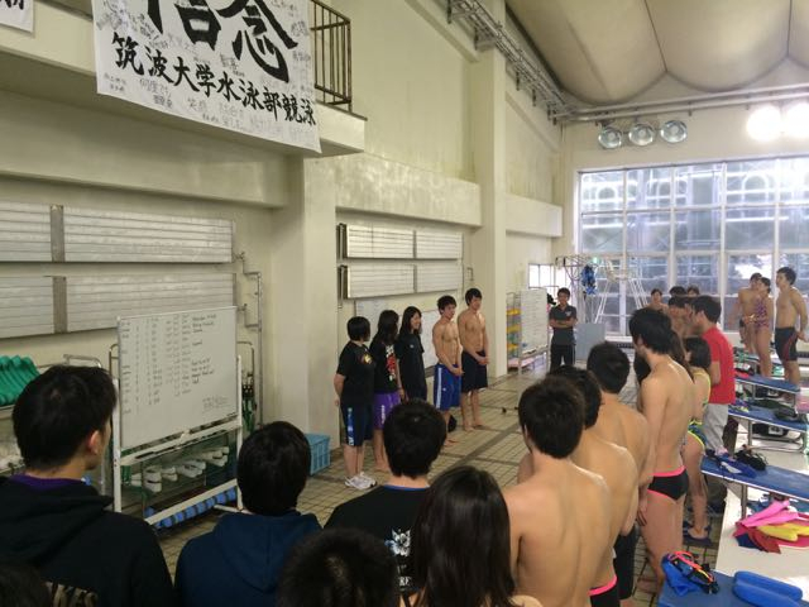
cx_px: 404
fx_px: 678
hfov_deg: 61.7
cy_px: 304
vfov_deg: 48.2
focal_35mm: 29
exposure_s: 1/30
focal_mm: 4.15
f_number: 2.2
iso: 64
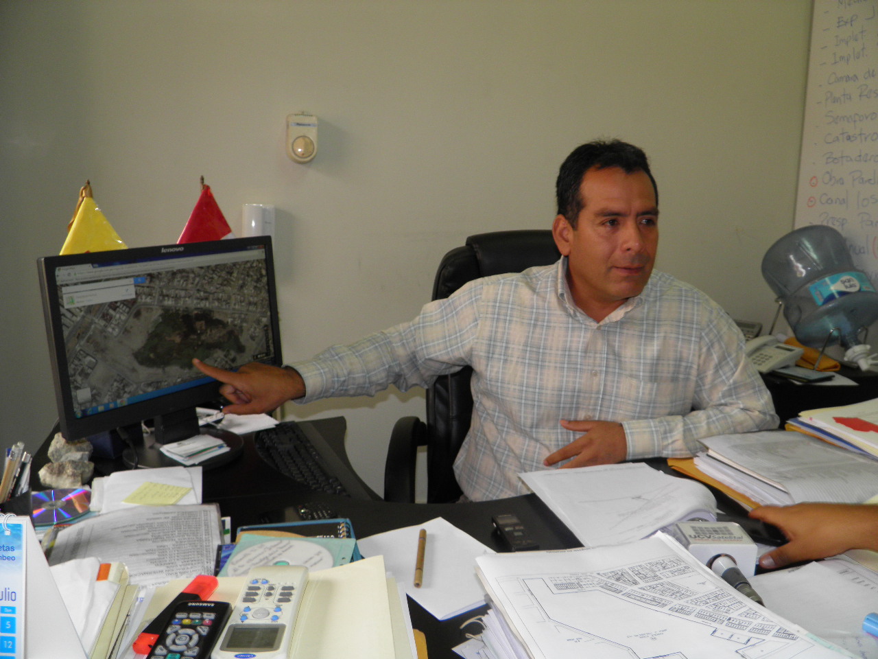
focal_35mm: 28
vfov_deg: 49.7
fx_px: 710
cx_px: 439
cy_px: 330
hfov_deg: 63.4
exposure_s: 1/30
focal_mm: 4.9
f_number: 2.8
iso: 100
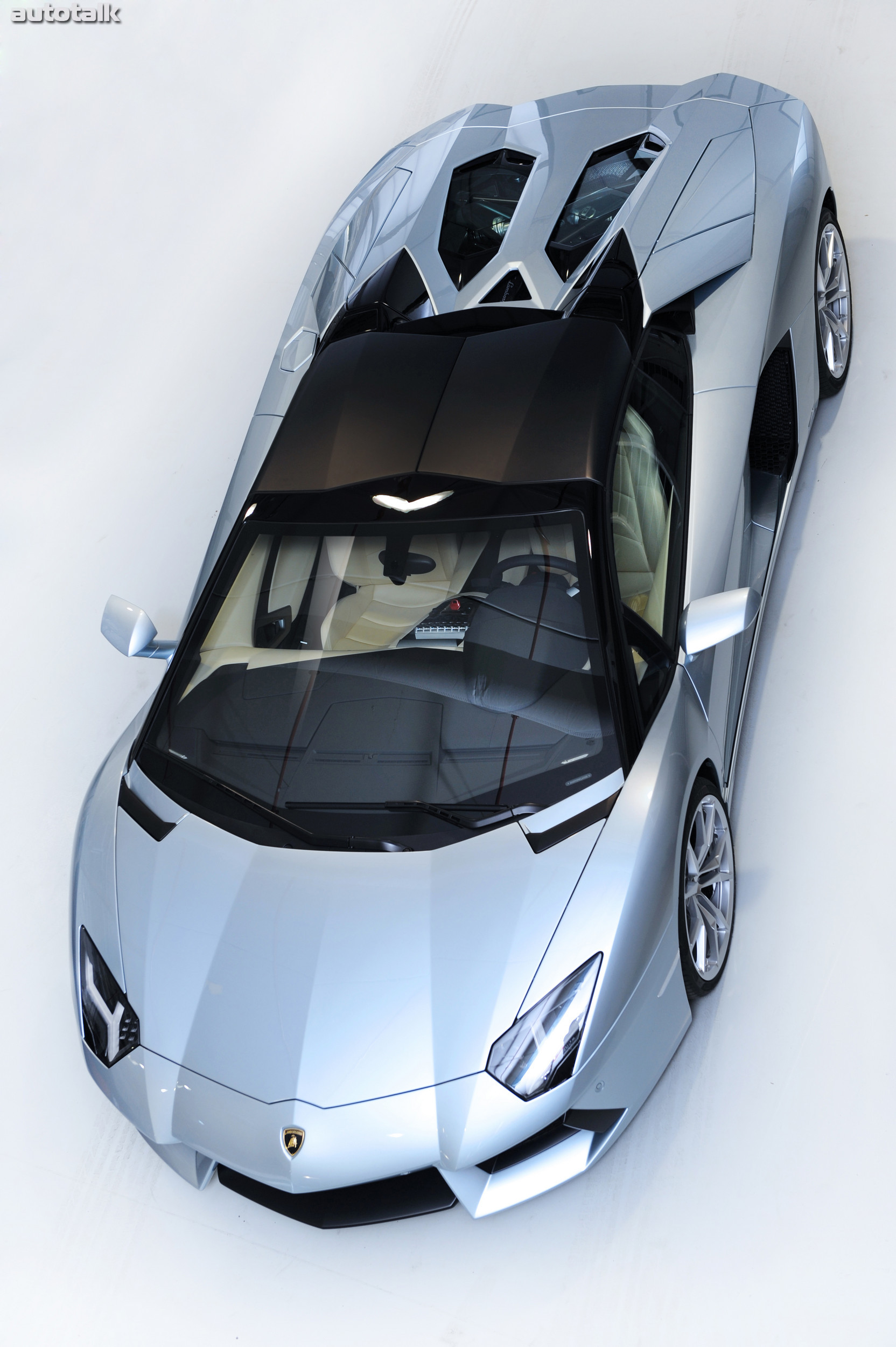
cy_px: 674
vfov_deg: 39.6
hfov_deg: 27.0
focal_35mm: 50
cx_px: 448
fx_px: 1869
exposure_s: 1/80
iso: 320
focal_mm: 50
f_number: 4.5
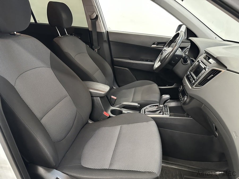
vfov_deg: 56.8
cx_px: 120
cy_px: 90
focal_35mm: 24
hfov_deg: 71.6
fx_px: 166
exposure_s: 1/33
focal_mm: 6.86
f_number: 1.78
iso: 640
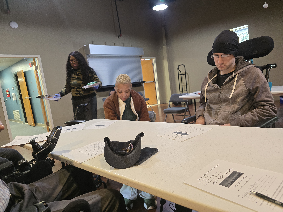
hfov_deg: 73.9
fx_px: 188
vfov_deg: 58.9
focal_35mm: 23
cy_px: 106
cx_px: 142
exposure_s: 1/120
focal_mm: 6.3
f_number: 1.7
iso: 640
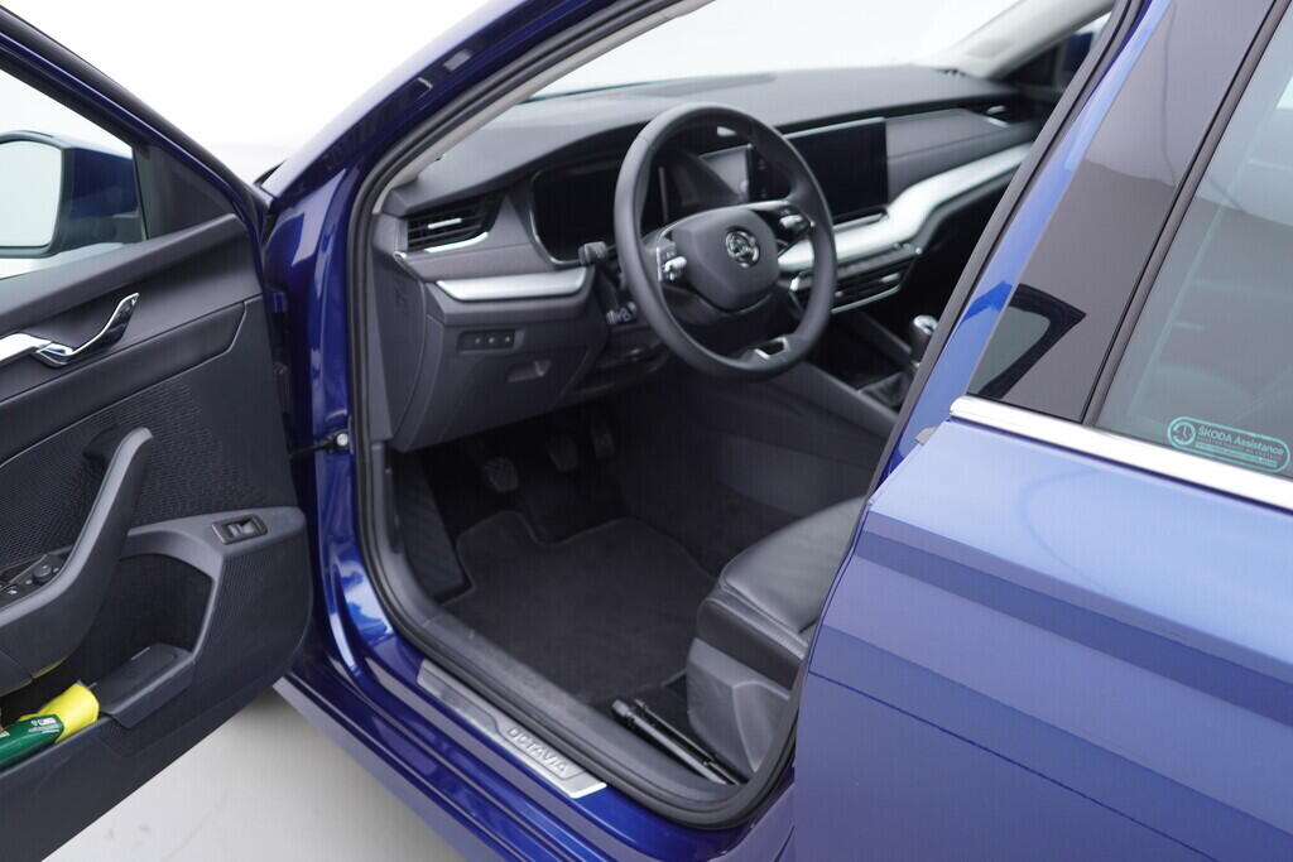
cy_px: 431
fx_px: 1293
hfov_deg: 53.1
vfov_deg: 36.9
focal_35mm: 36
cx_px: 646
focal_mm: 24
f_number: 2.8
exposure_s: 1/40
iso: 125
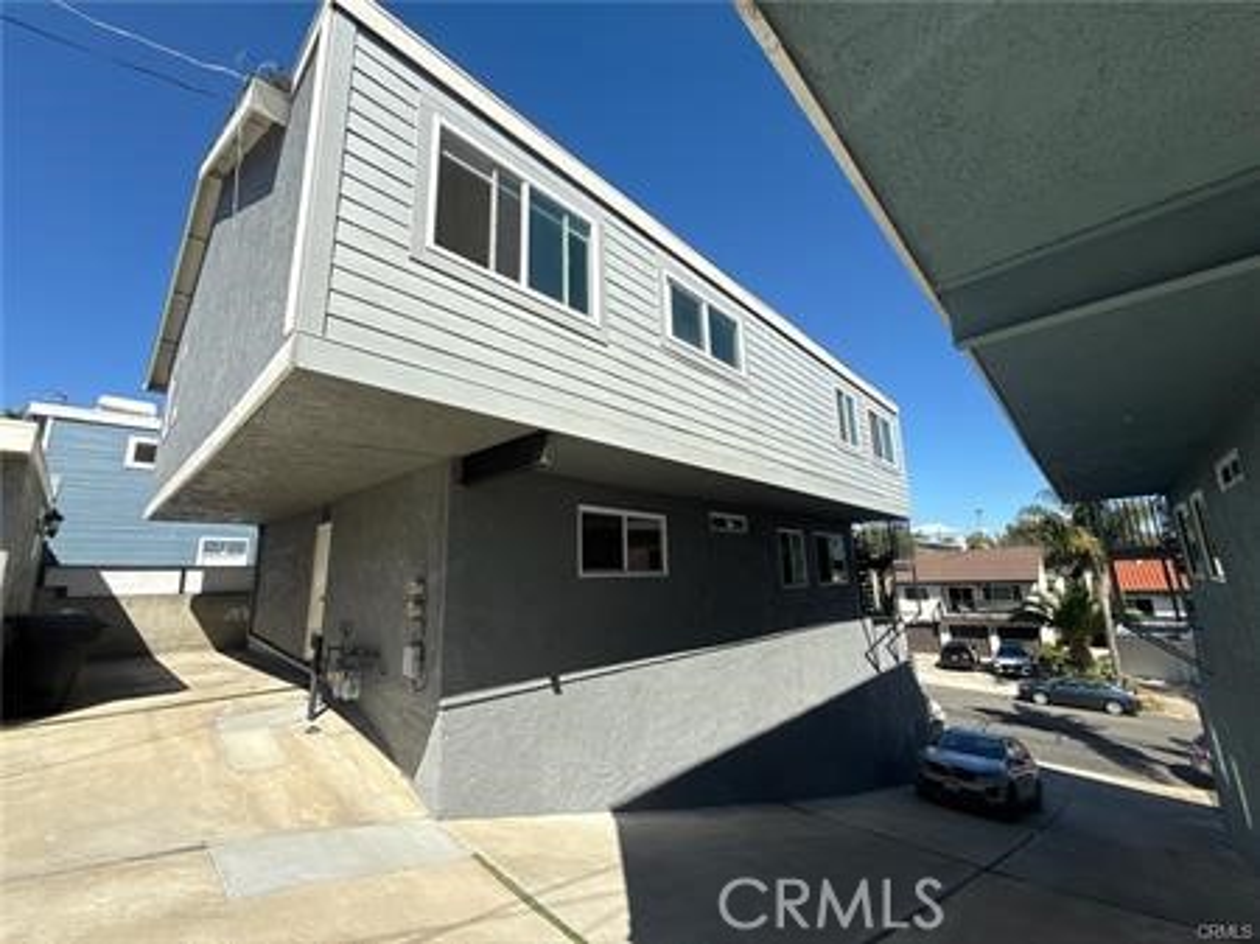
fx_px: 509
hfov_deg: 102.1
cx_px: 630
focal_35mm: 14
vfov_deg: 85.6
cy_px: 472
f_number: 2.2
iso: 50
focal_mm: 2.22
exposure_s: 1/2024
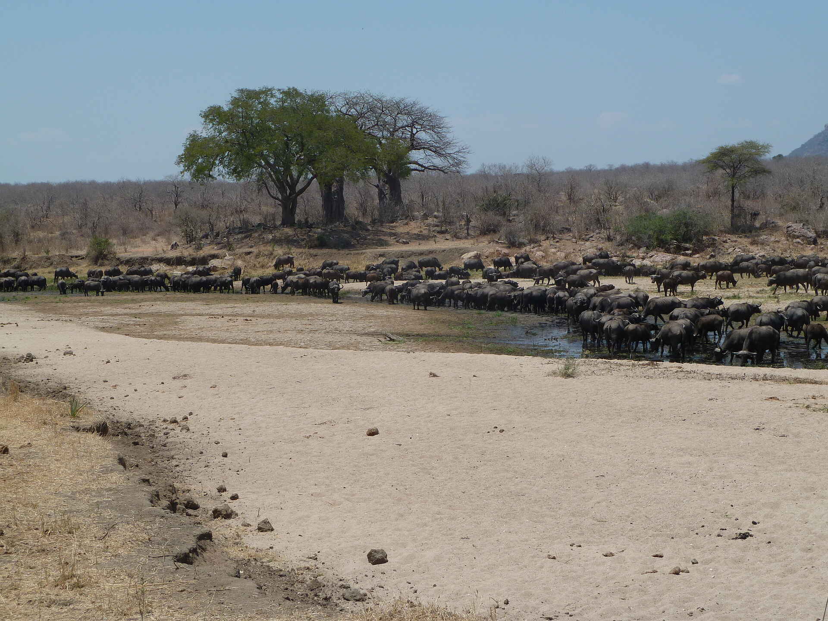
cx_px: 414
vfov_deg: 21.9
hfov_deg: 29.0
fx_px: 1603
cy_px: 310
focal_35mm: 67
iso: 80
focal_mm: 11
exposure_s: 1/500
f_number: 5.6
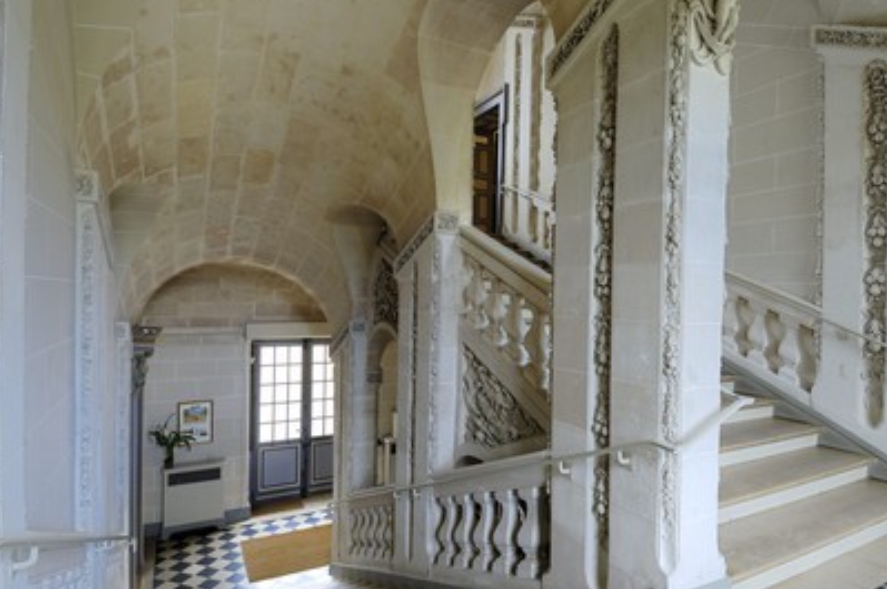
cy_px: 296
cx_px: 457
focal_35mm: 19
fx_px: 468
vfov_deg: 64.4
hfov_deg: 86.9
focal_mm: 12
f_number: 7.1
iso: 100
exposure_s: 1/5
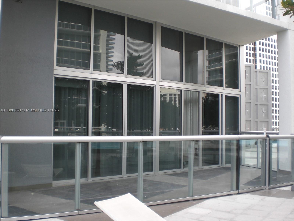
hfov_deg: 49.0
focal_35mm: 38
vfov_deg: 37.7
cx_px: 147
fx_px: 323
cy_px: 110
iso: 50
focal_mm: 6.3
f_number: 3.1
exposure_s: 1/160
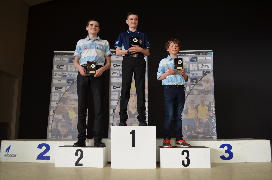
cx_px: 136
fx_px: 226
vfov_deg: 43.4
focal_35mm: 30
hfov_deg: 62.0
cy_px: 90
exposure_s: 1/80
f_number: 4.5
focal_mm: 20
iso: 400
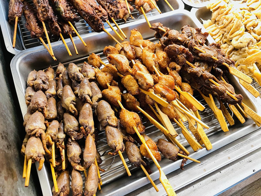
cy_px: 98
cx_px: 130
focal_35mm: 26
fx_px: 196
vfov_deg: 53.1
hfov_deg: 67.3
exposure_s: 1/60
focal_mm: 4.2
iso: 125
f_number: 1.6
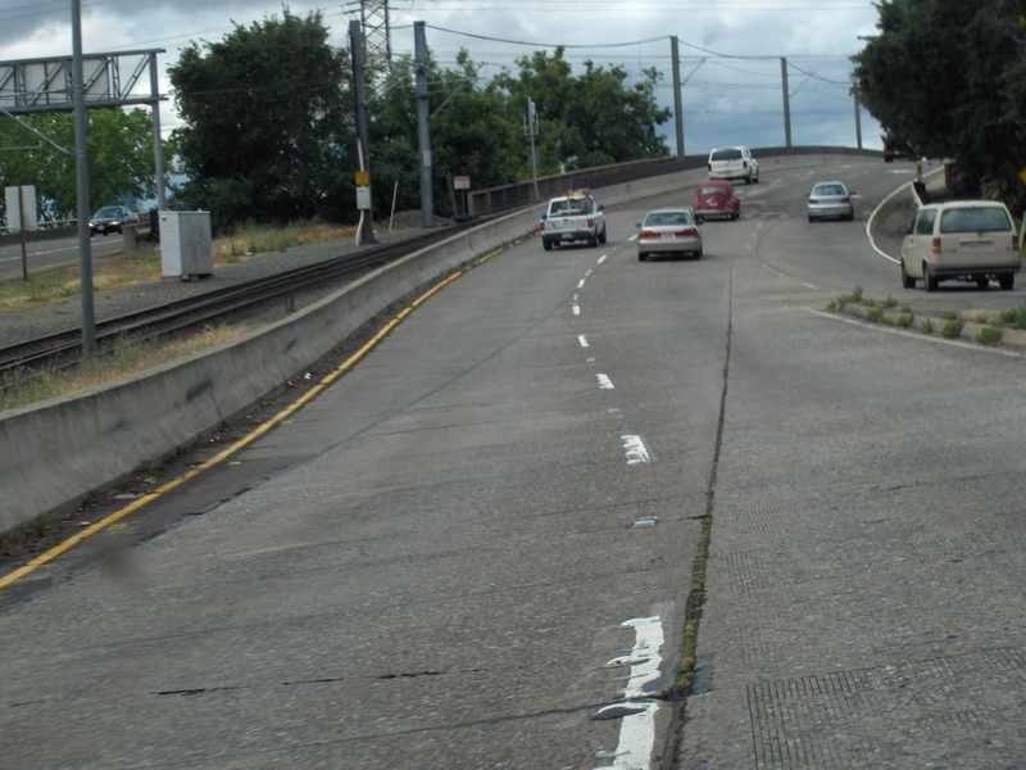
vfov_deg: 12.7
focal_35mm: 117
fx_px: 3468
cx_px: 513
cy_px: 385
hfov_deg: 16.8
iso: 100
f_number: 8.4
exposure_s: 1/293
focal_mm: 24
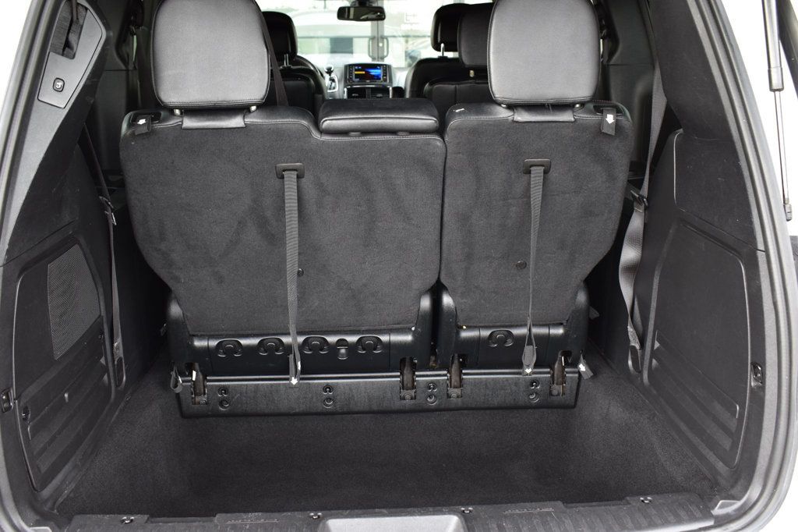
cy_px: 266
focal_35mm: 34
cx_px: 399
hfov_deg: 55.1
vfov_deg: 38.3
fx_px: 764
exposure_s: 1/25
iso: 400
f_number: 7.1
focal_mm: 23
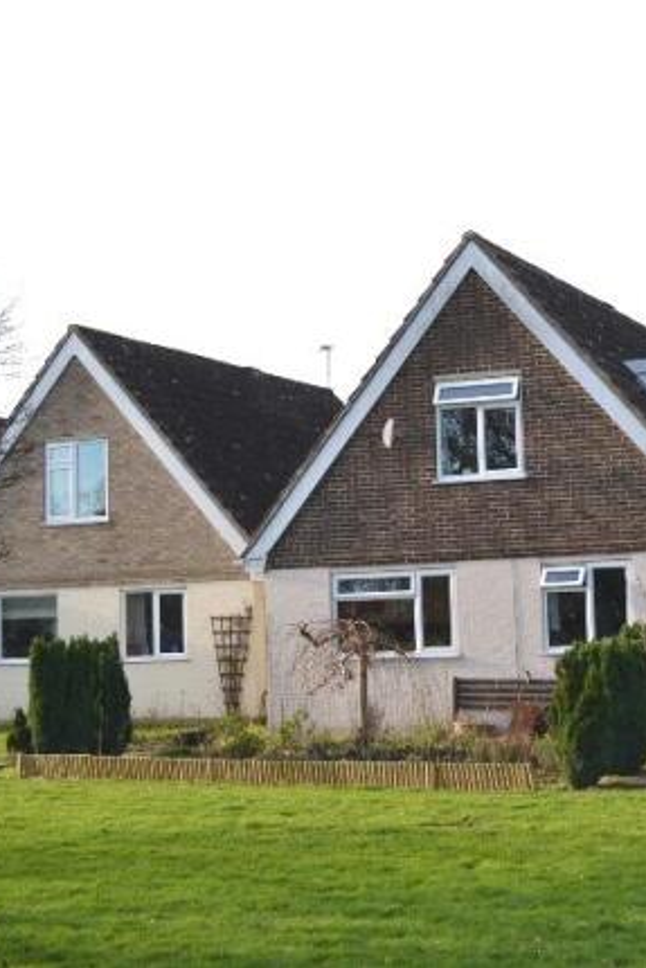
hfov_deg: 21.0
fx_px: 1721
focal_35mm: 64
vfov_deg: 31.4
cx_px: 529
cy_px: 478
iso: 100
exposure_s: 1/200
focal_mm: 28
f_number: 5
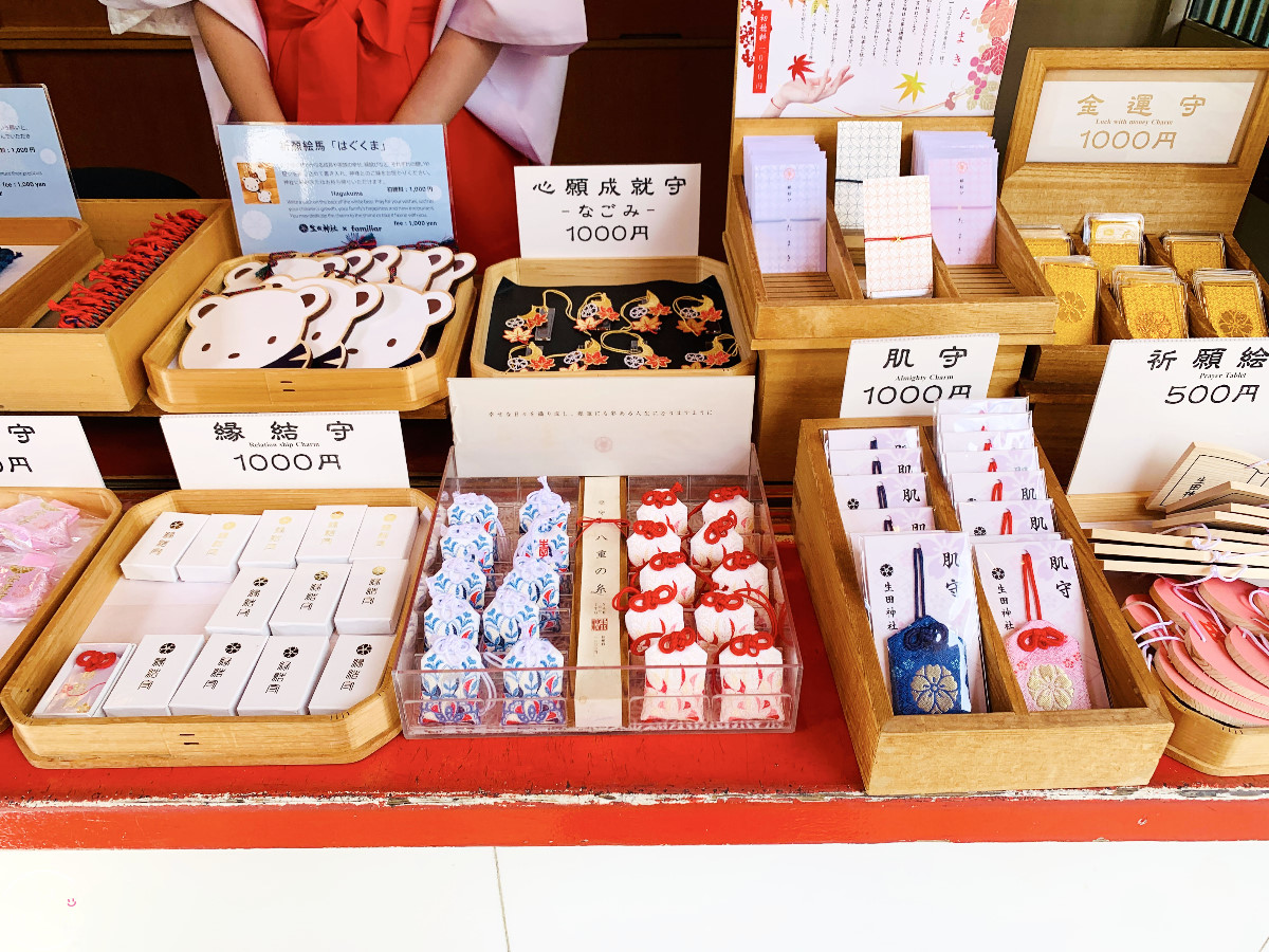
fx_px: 953
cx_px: 634
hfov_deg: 67.3
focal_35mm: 26
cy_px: 476
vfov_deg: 53.1
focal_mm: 4.25
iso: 25
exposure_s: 1/265
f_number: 1.8
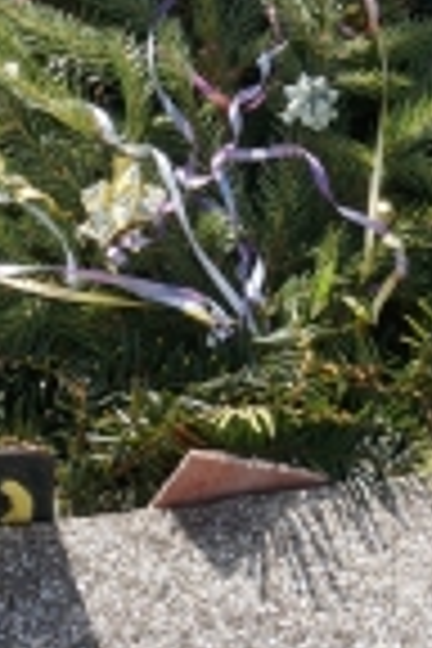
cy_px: -292
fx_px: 2394
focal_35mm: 133
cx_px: 194
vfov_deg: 14.5
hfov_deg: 10.3
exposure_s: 1/125
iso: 100
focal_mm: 16
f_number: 8
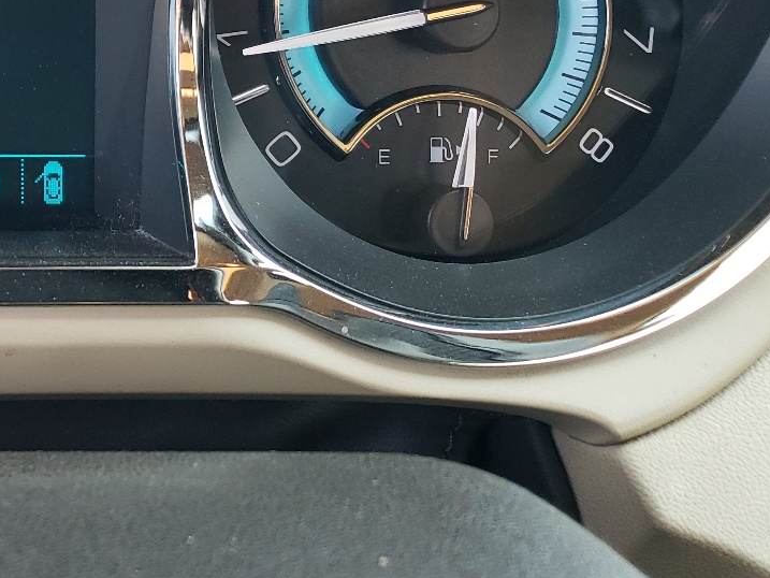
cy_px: 4
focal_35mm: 58
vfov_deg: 24.2
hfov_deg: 30.2
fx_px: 1290
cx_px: -52
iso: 88
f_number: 1.5
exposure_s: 1/120
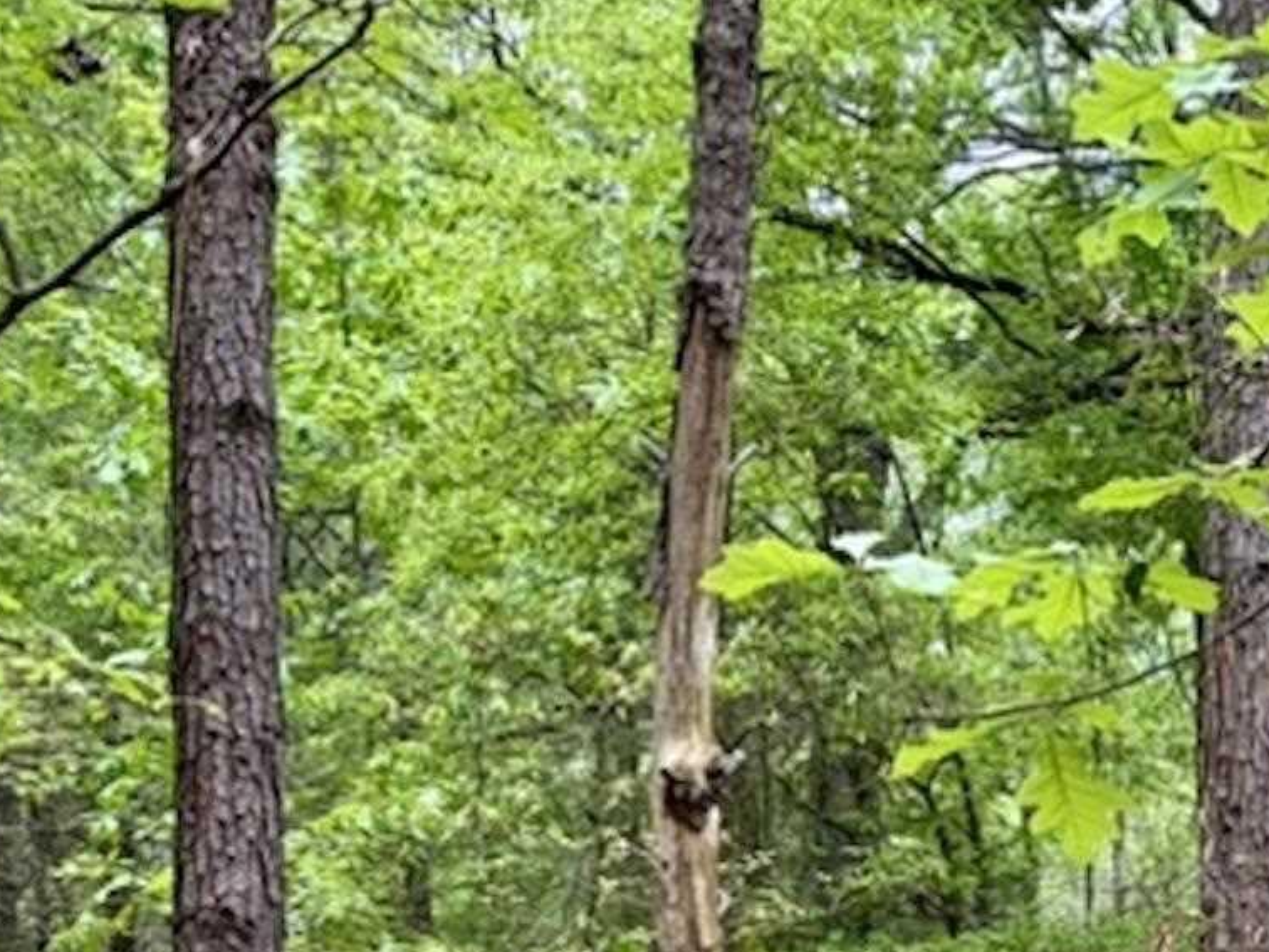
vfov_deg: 16.5
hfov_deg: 20.6
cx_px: 1561
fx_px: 3226
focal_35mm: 88
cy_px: 910
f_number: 1.6
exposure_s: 1/170
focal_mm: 5.96
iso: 50
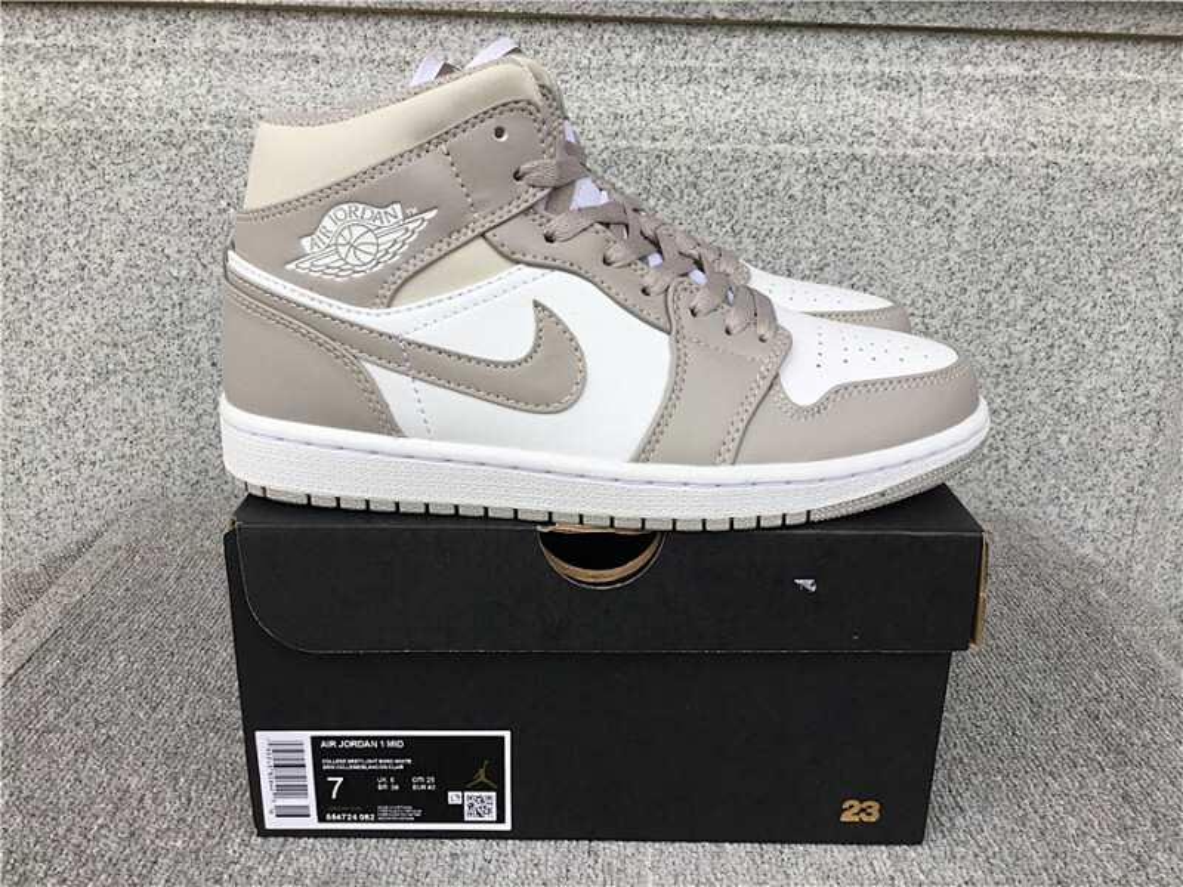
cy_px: 444
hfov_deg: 58.4
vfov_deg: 45.4
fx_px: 1059
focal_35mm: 31
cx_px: 592
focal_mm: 3.3
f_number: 2.4
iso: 25
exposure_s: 1/163
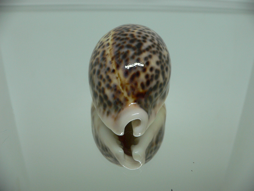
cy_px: 96
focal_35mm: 35
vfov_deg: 40.7
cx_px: 127
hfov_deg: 52.6
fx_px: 257
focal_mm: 4.6
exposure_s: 1/60
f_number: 2.8
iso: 150
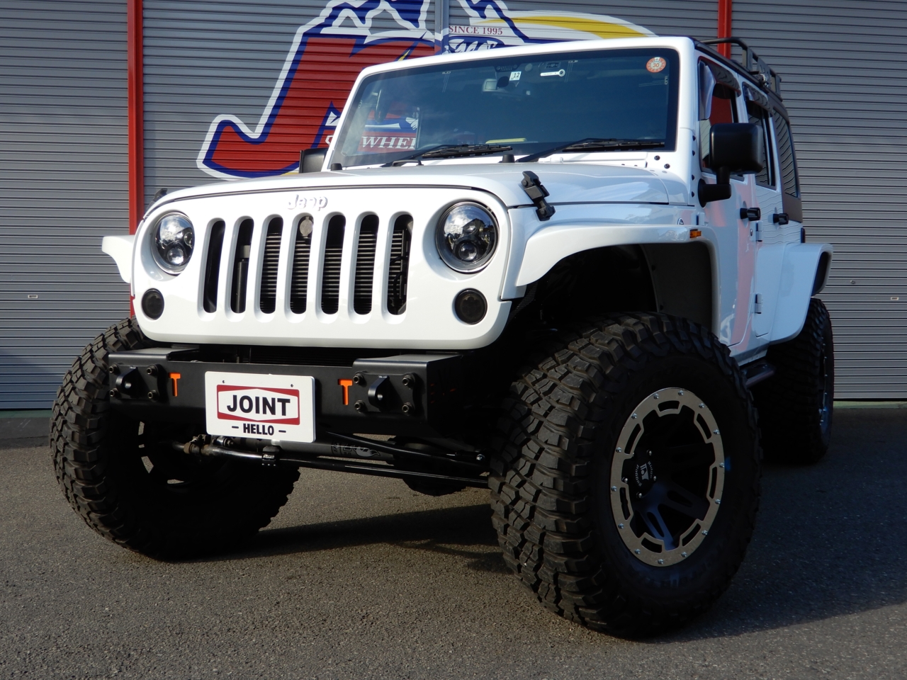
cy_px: 340
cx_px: 454
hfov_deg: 44.8
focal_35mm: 42
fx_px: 1100
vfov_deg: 34.3
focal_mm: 7.5
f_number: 4
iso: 80
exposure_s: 1/200
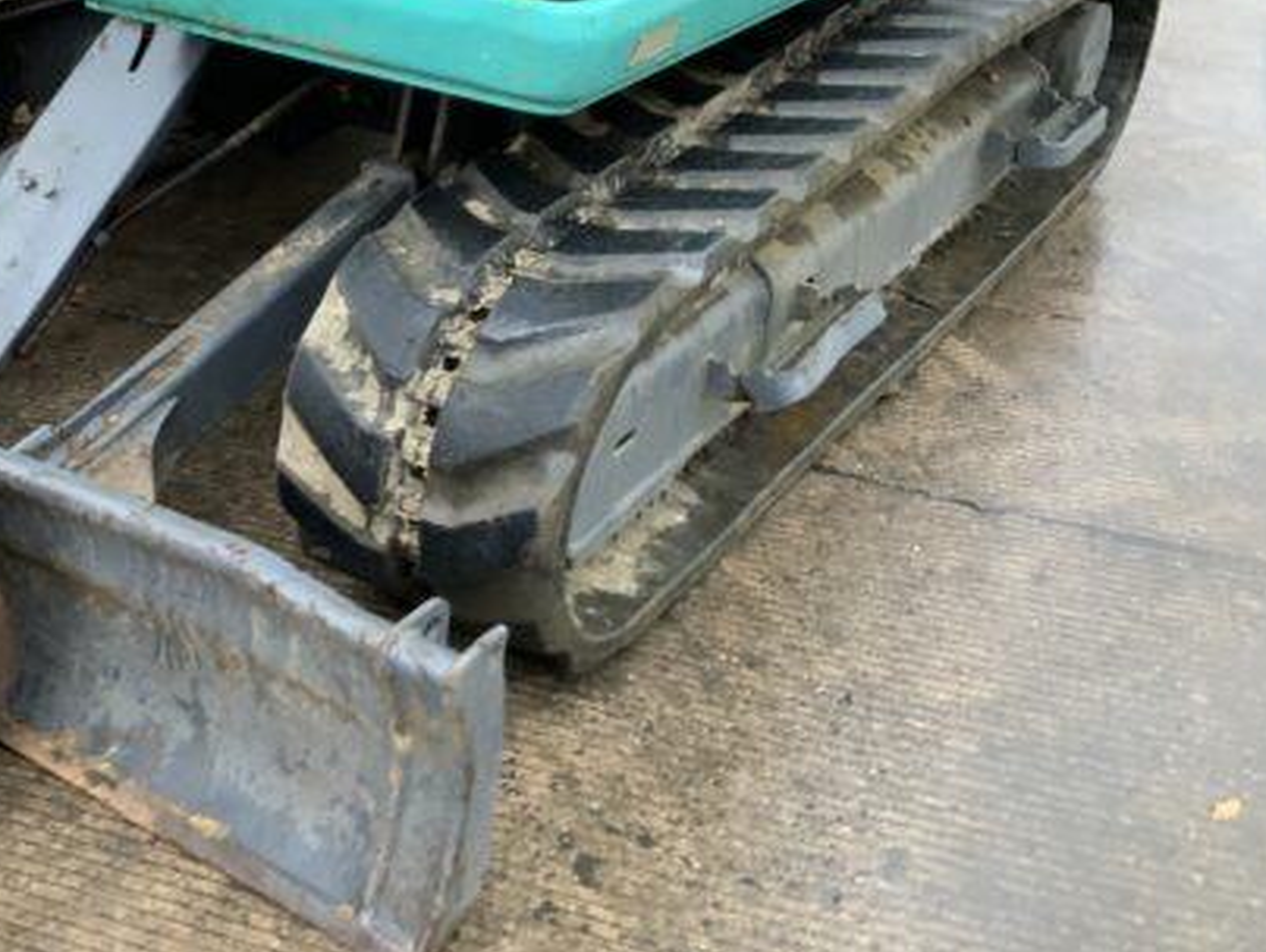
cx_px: 302
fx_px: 1684
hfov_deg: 40.0
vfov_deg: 31.5
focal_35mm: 46
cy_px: 418
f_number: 1.8
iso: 125
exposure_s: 1/60
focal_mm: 3
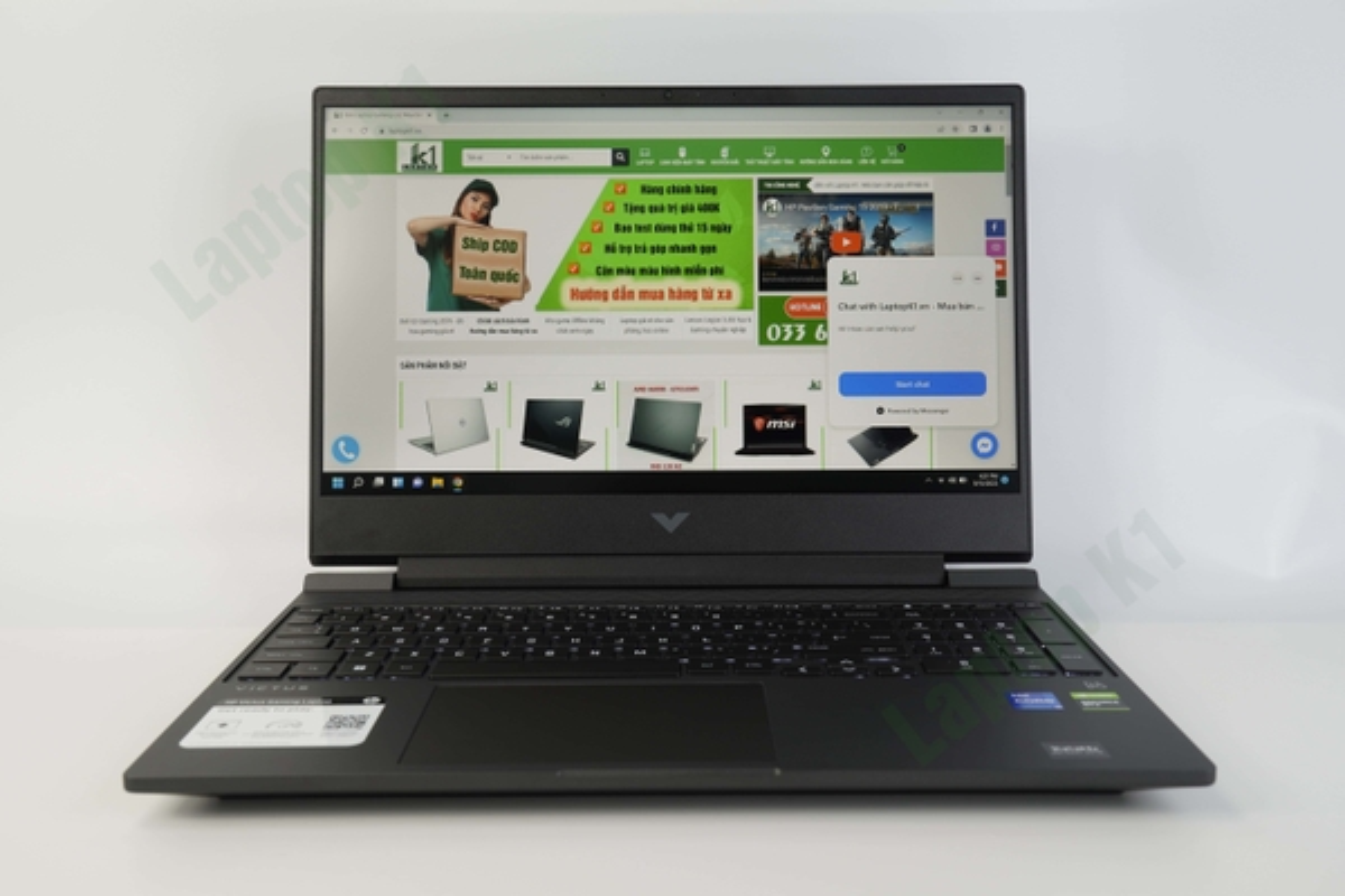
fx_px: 1457
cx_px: 672
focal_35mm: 39
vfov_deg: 34.2
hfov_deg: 49.6
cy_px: 448
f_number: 7.1
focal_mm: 26
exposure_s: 1/10
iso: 100
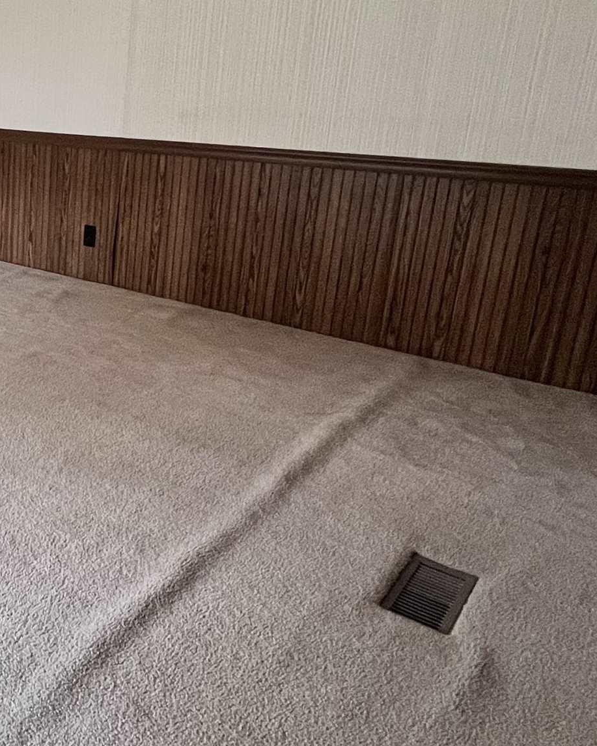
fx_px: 751
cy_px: 271
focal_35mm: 34
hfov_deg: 34.4
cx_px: -126
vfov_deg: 52.2
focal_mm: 1.57
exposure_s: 1/60
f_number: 1.8
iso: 320
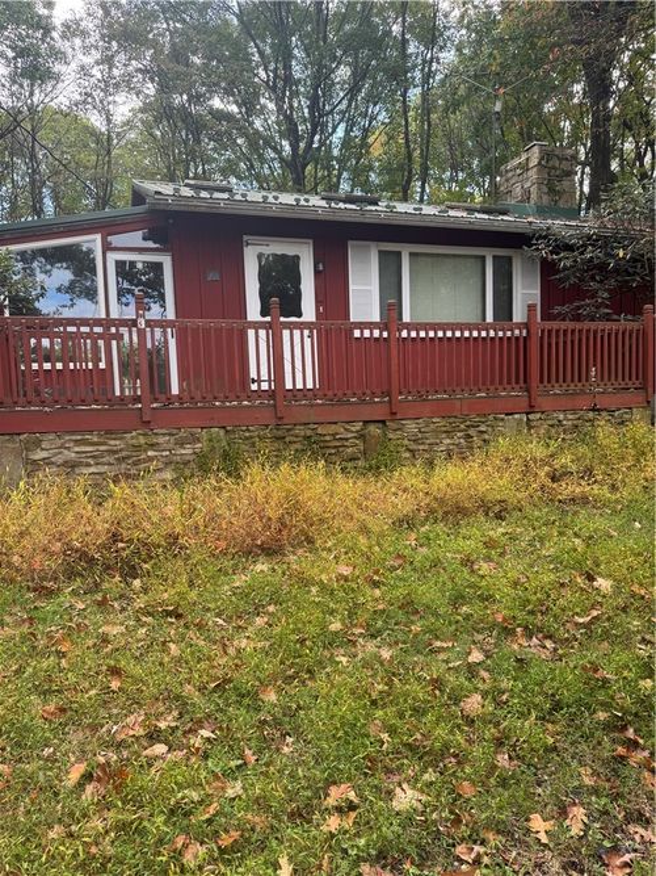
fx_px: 607
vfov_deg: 71.6
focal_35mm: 24
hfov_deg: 56.8
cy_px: 438
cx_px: 328
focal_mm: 6.76
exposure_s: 1/419
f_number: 1.78
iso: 80
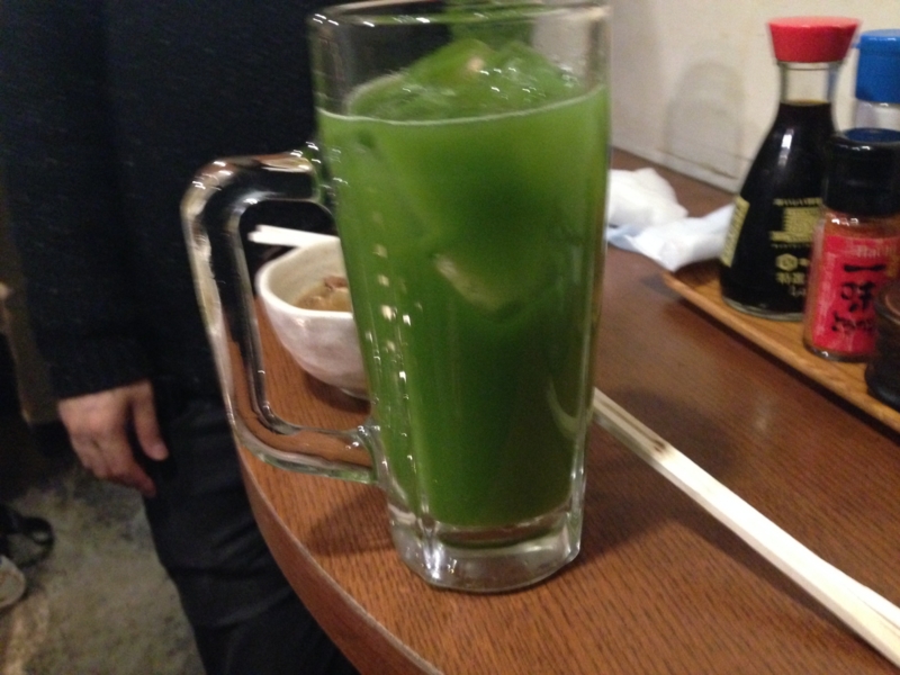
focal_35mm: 33
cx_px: 450
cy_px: 338
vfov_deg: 42.9
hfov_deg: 55.4
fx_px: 858
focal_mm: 4.12
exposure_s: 1/15
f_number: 2.4
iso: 640
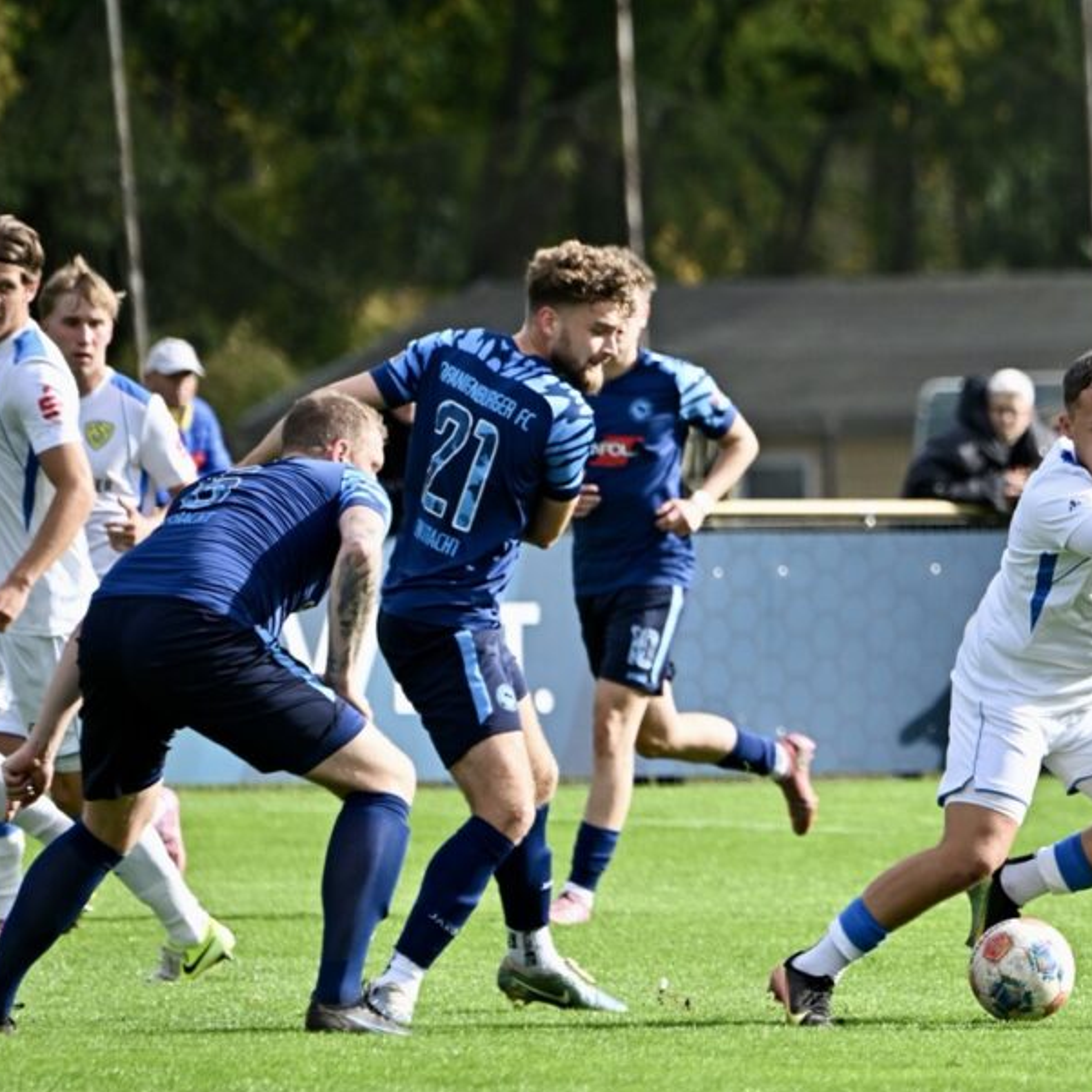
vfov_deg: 3.8
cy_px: 618
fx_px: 16525
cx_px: 907
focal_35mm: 463
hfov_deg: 3.8
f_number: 6.3
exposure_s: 1/1600
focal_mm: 320
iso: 720
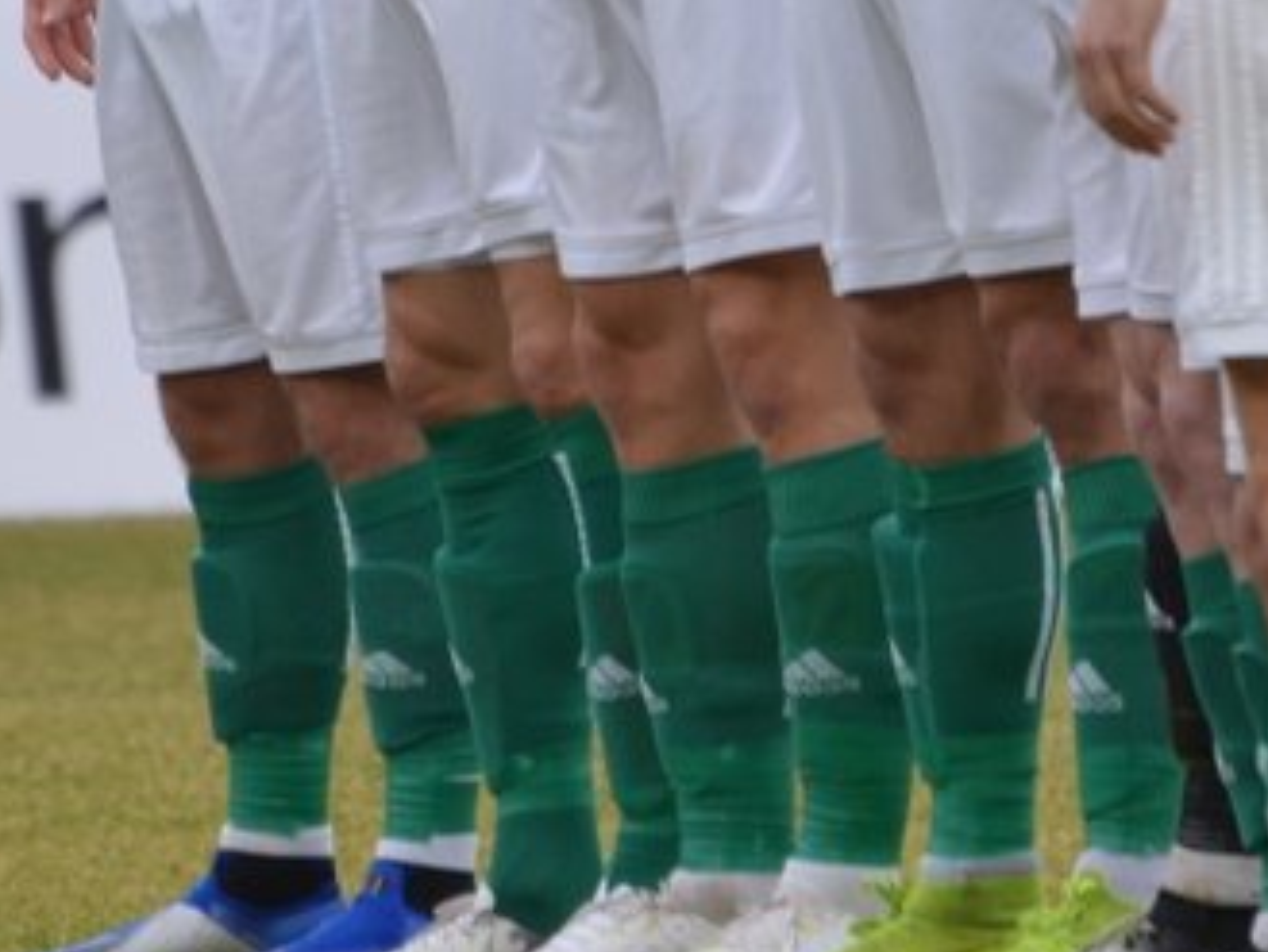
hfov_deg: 1.5
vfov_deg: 1.1
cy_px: -21
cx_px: 1060
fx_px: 48077
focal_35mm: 1312
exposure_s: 1/160
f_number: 5.6
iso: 400
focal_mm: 250
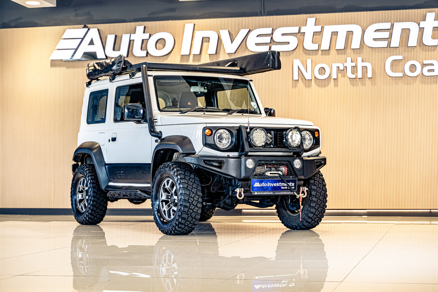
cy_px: 146
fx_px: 912
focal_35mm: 75
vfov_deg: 18.2
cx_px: 219
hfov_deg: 27.0
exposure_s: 1/125
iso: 1600
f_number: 4.5
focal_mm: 75
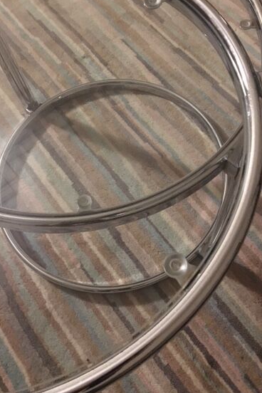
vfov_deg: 54.4
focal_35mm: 35
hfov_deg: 37.7
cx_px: 159
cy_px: 179
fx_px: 382
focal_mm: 4.15
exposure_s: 1/17
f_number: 2.2
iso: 640
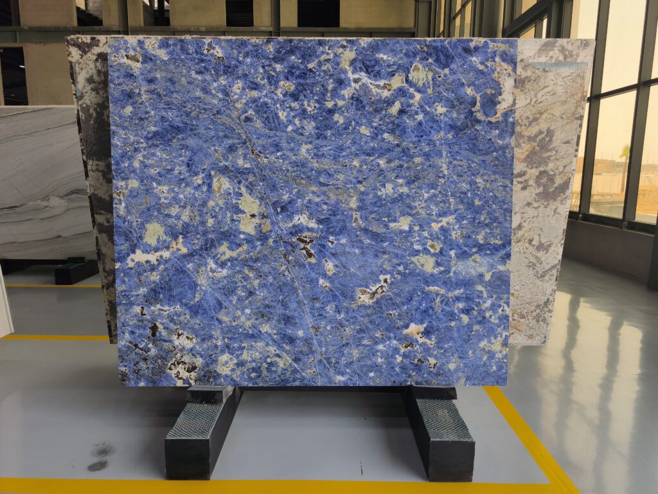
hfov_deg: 73.9
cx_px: 329
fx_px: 437
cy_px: 247
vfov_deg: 58.9
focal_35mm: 23
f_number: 1.6
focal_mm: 6.57
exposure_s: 1/1393
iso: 100
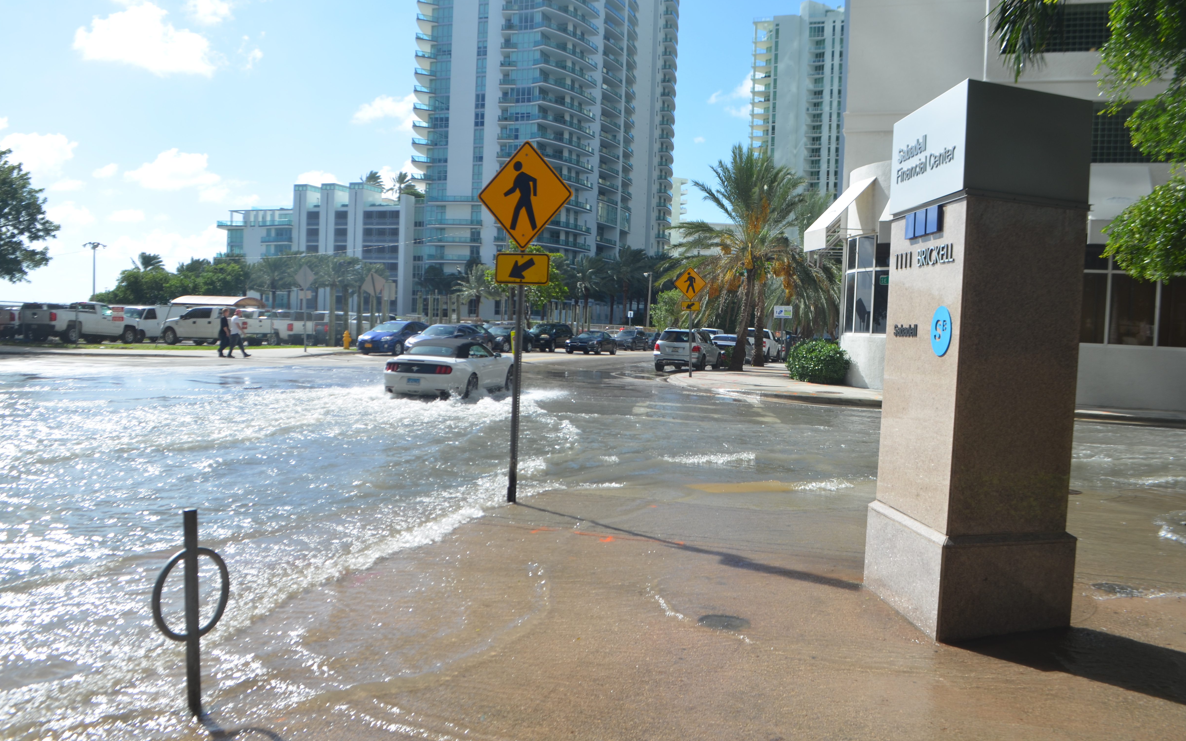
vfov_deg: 44.5
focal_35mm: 28
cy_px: 354
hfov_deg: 66.5
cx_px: 590
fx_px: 905
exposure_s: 1/320
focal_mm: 18
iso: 100
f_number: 9
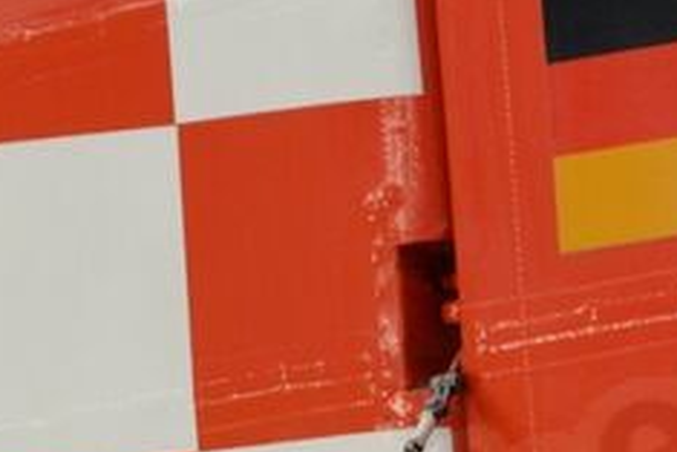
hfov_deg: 2.5
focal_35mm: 816
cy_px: 511
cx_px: 533
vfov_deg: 1.7
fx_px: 15354
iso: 400
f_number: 5.6
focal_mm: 100
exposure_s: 1/125
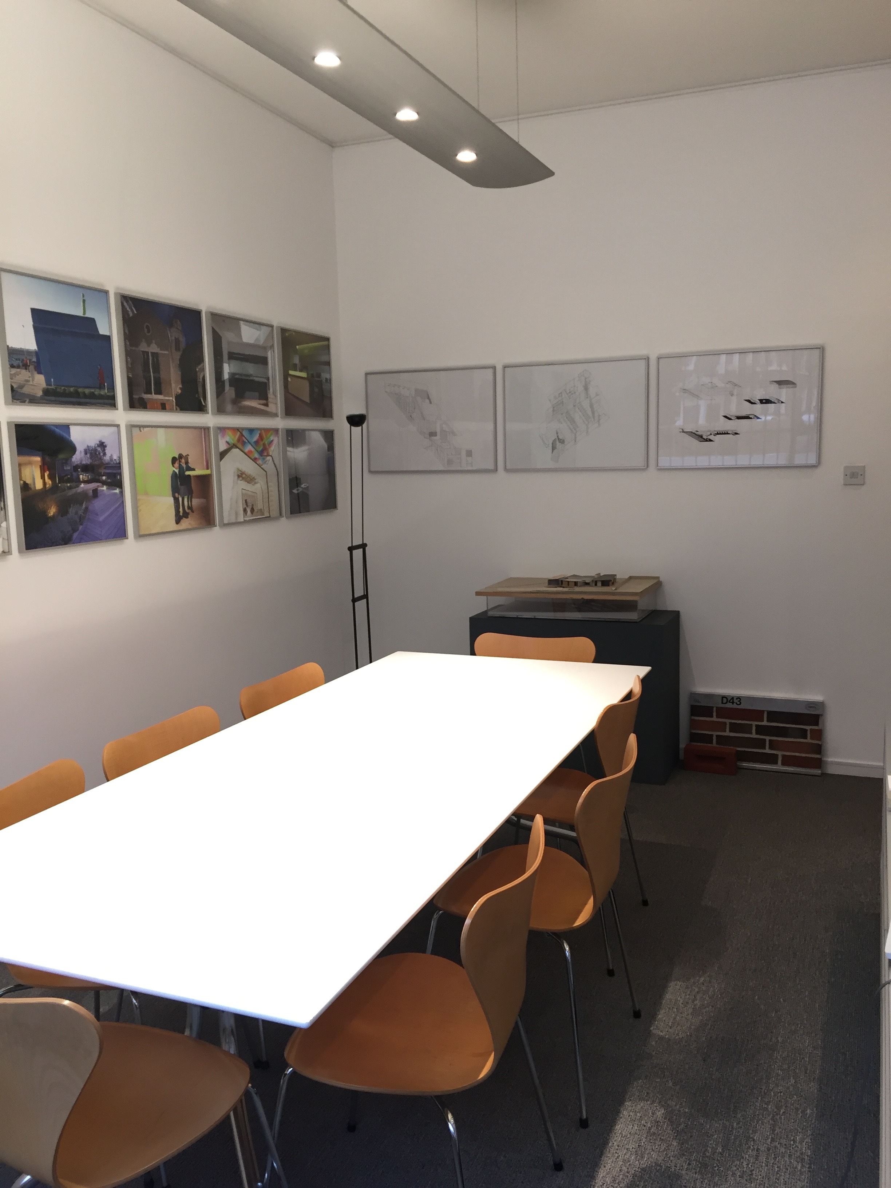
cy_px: 594
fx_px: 995
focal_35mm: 29
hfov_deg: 48.2
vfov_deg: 61.7
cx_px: 446
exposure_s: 1/33
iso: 100
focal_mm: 4.15
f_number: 2.2
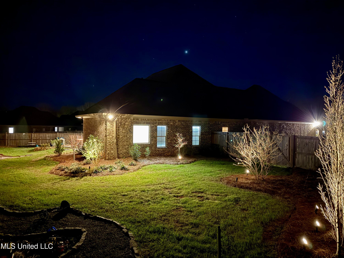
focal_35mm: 24
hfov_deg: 71.6
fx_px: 239
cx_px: 172
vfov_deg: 56.8
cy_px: 129
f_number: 1.78
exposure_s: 1/5
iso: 2000
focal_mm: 6.76
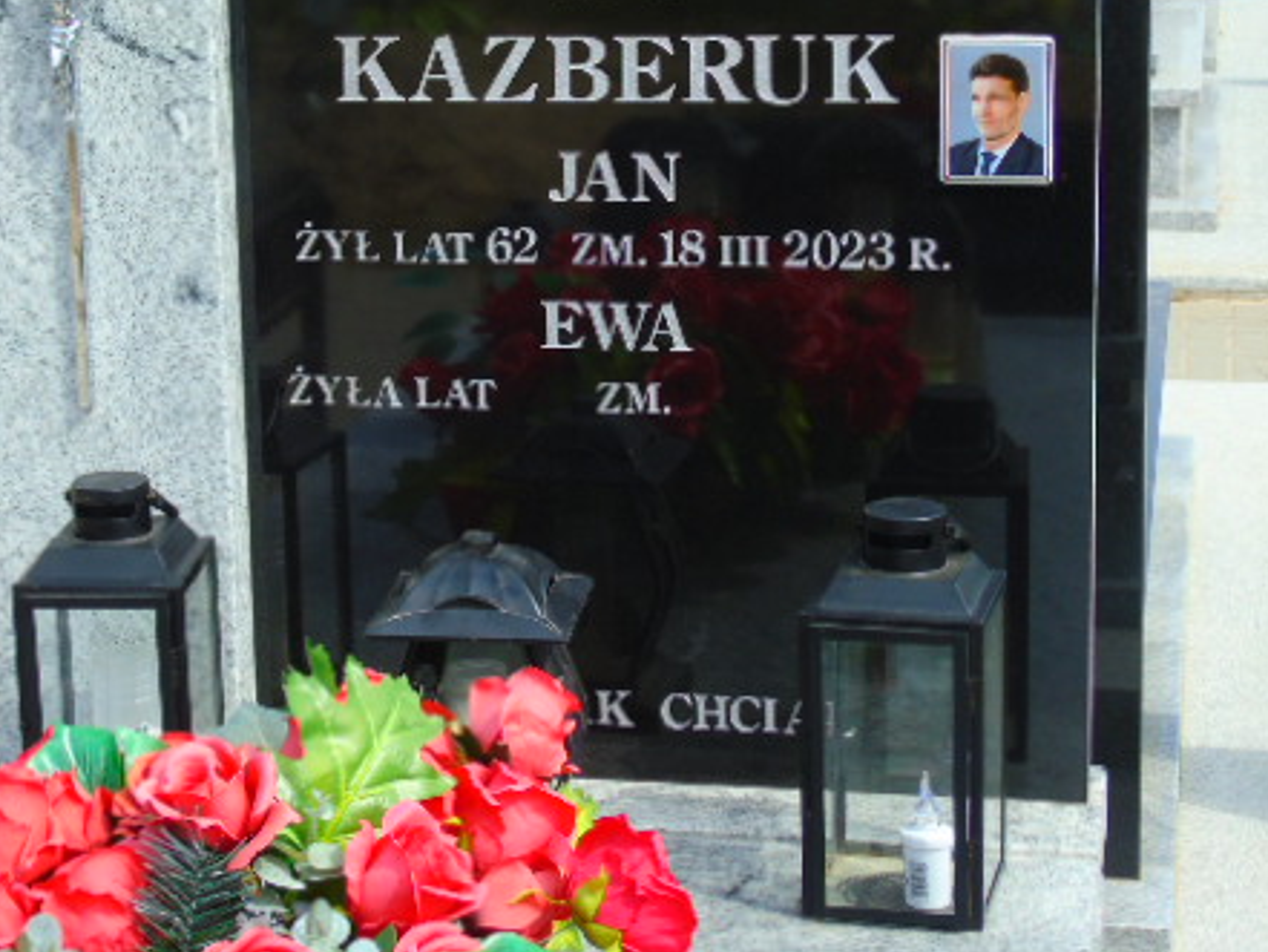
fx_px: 3298
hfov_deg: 21.7
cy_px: 357
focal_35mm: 90
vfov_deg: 16.4
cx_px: 411
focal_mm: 11
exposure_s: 1/400
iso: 80
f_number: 4.5
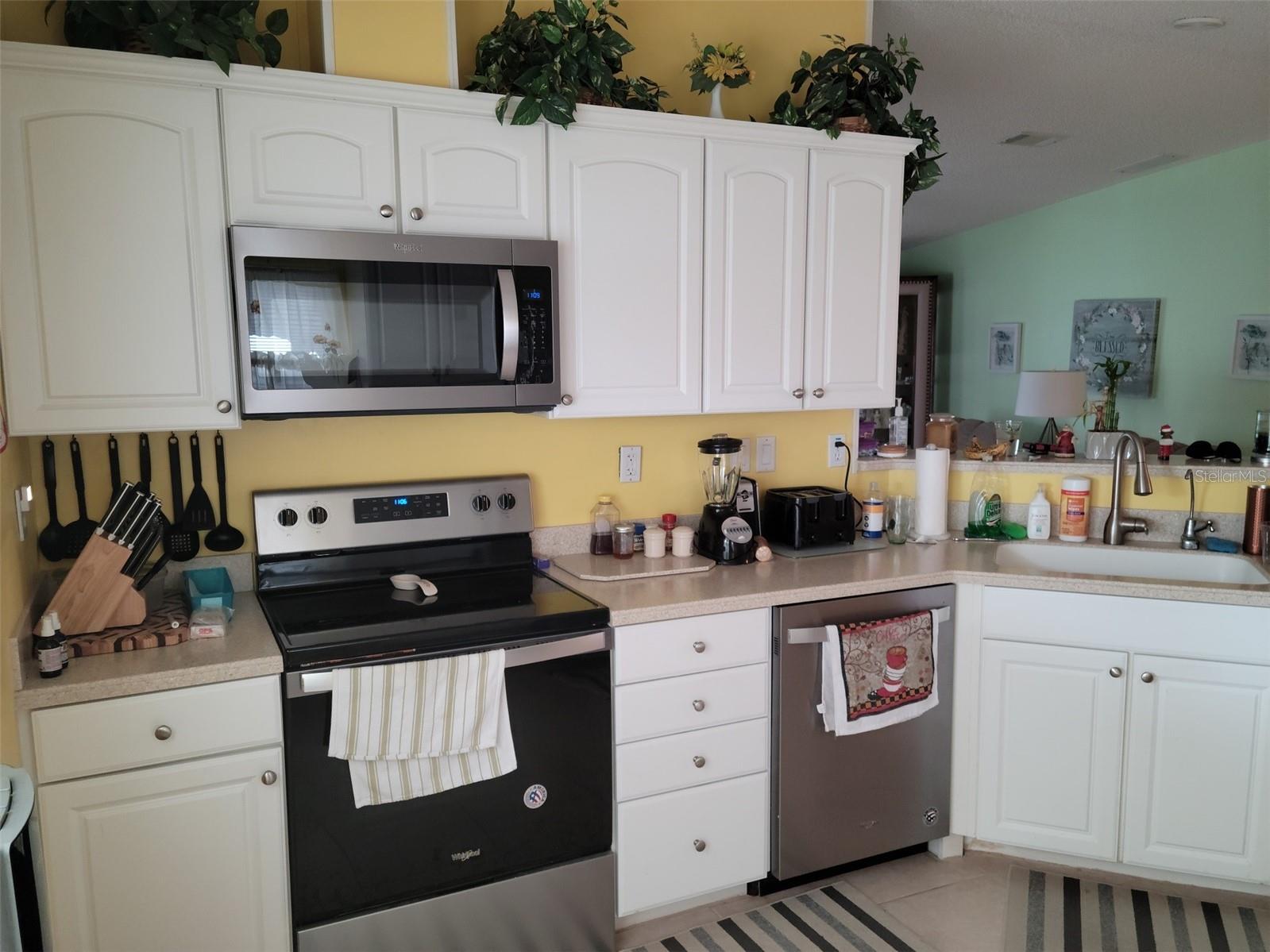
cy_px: 476
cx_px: 635
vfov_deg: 49.7
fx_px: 1027
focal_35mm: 28
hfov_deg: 63.4
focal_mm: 5.9
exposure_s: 1/39
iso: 250
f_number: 2
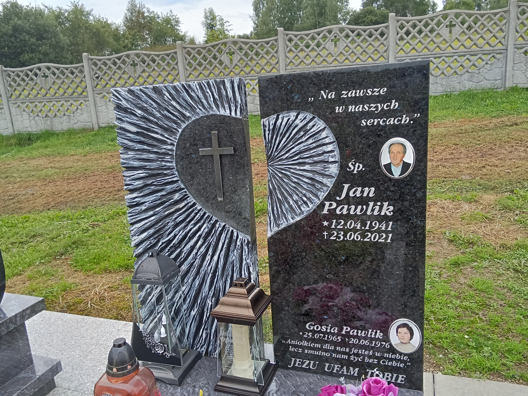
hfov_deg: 65.3
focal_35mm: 27
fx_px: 412
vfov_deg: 51.4
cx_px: 264
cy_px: 198
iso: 100
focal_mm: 2.79
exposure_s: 1/219
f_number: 2
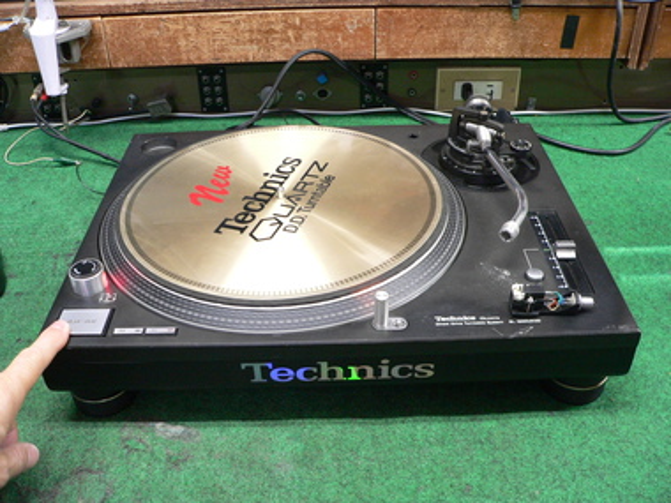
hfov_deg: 51.4
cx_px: 336
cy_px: 252
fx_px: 698
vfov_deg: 39.7
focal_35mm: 36
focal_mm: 6
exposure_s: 1/10
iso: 200
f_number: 2.8
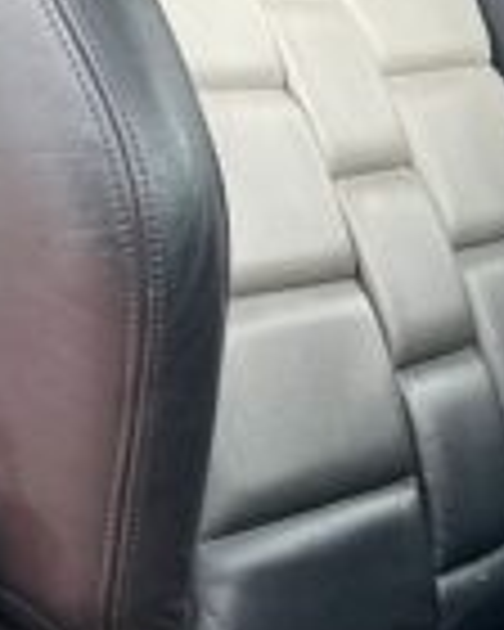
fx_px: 2126
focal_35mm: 114
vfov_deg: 16.8
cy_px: 162
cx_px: 736
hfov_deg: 12.9
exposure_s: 1/312
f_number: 1.6
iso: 50
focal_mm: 5.1
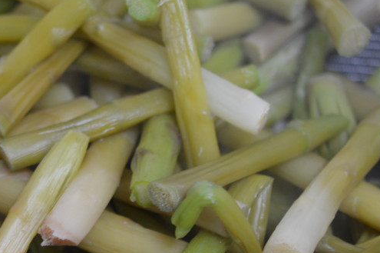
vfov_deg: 11.0
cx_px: 64
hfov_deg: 16.4
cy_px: 197
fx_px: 1308
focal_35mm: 124
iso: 720
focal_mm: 40
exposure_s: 1/60
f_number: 3
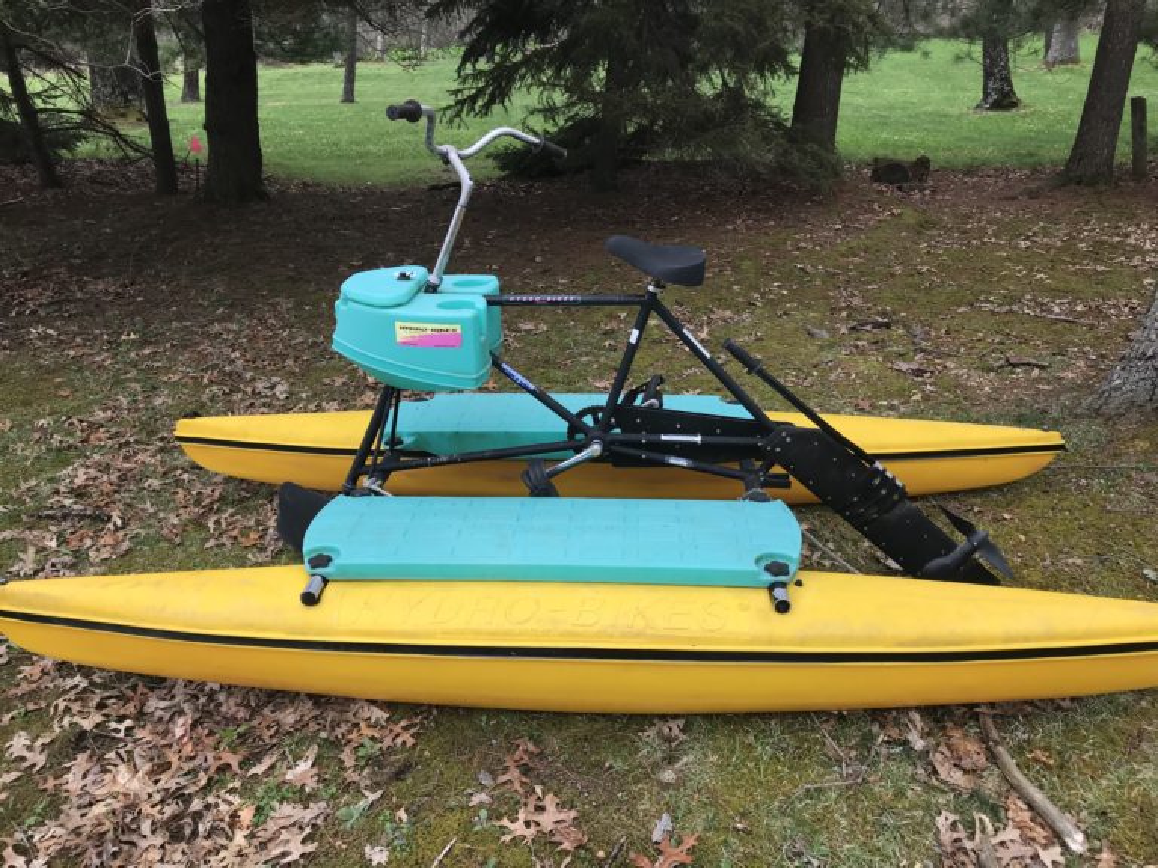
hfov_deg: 63.4
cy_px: 434
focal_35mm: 28
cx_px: 579
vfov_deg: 49.7
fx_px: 937
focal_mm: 3.99
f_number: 1.8
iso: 20
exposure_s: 1/517
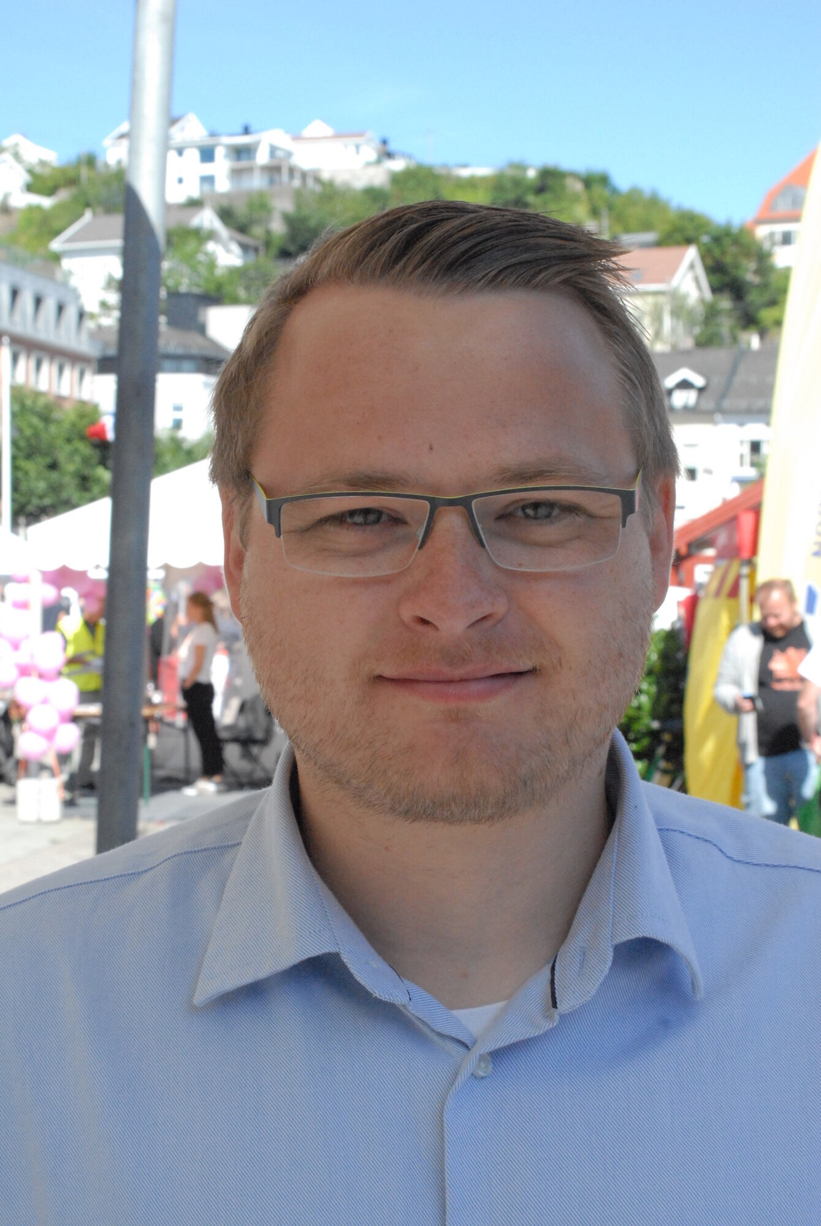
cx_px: 410
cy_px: 613
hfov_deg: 22.7
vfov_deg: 33.4
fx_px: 2046
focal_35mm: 60
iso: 1600
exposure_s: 1/640
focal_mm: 40
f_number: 13
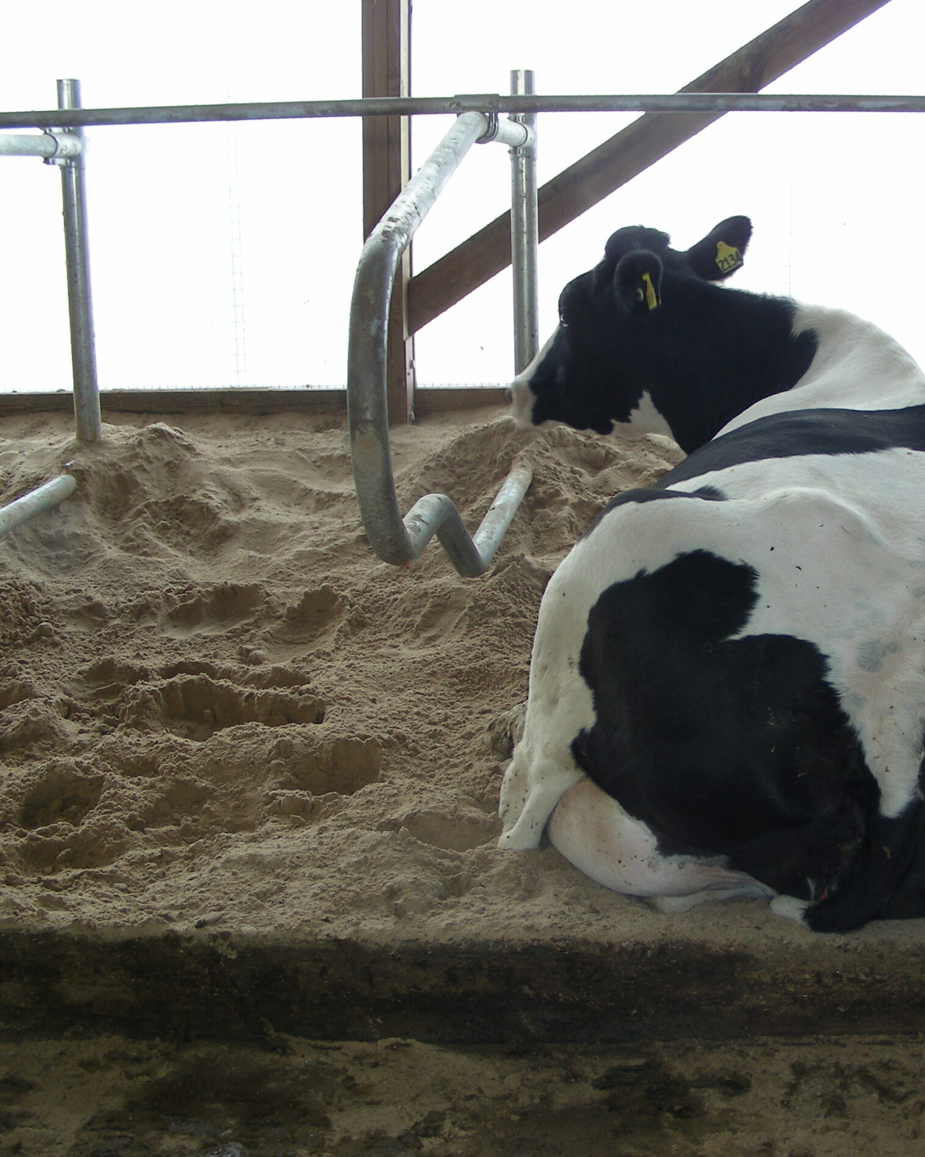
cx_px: 712
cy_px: 581
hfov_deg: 29.7
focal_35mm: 50
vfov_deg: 37.3
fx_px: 1711
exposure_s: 1/30
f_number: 3.5
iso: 51
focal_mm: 6.3
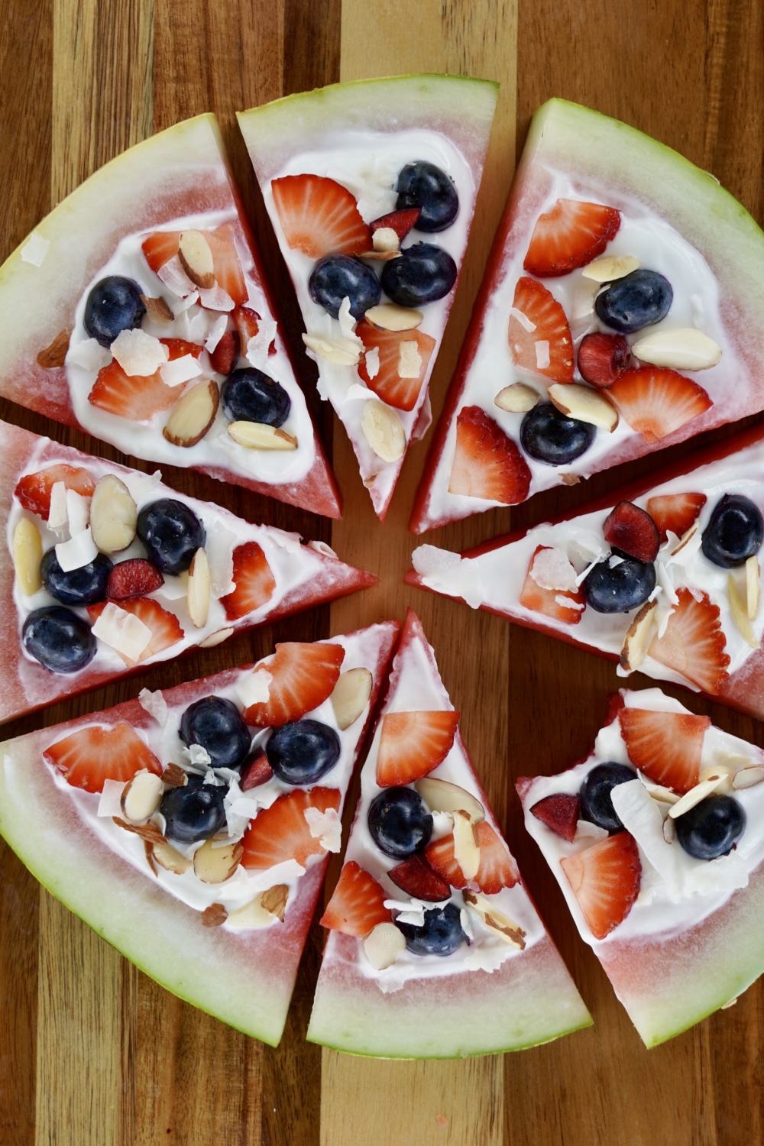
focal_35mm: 69
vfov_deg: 29.2
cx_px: 382
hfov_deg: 19.7
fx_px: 2196
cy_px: 573
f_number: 5.6
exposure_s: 1/125
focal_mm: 46
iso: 100
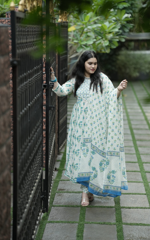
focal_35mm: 87
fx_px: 569
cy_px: 120
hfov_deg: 15.0
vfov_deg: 23.8
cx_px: 80
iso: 500
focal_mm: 85
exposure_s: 1/2500
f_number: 2
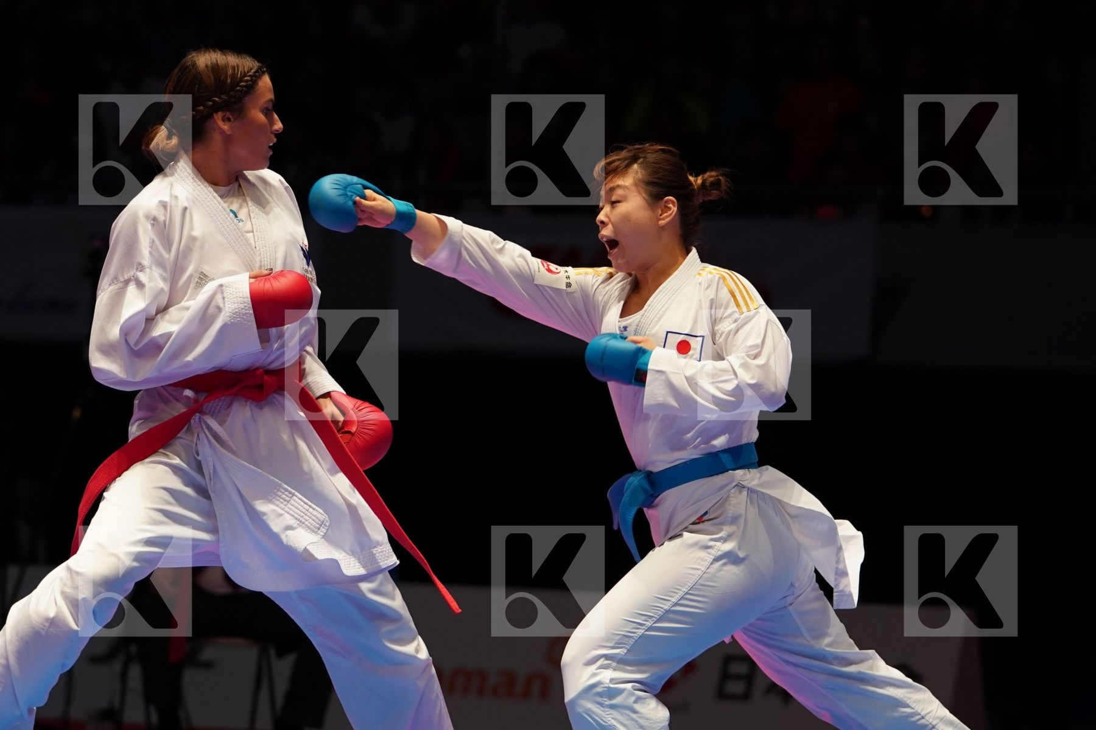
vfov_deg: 7.9
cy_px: 365
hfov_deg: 11.8
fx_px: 5297
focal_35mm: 174
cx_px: 548
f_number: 2.8
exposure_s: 1/1000
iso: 1250
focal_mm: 116
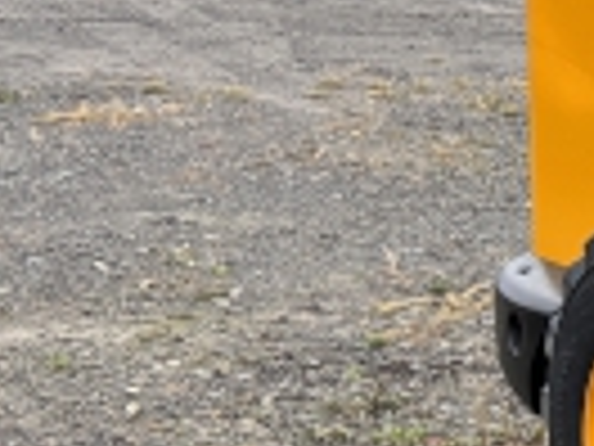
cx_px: 1634
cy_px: 392
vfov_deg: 9.4
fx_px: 2694
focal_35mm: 157
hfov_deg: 10.1
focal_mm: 5.96
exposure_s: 1/121
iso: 100
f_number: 1.6
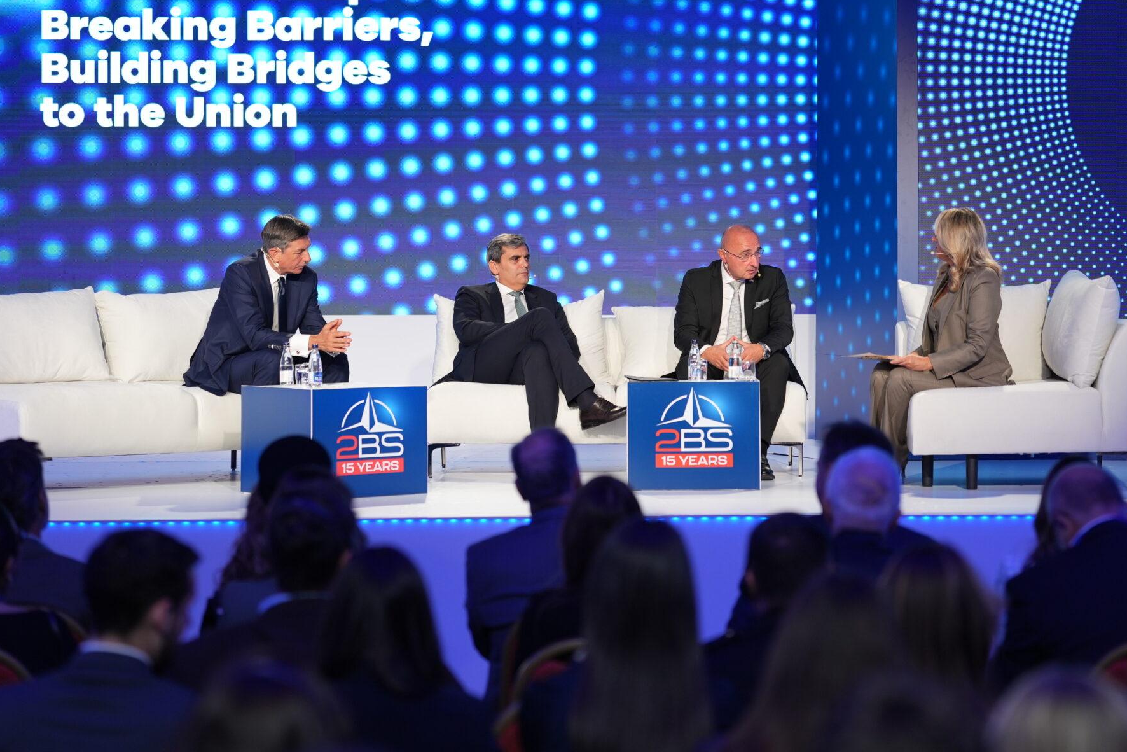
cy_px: 247
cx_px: 679
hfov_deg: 19.6
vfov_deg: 13.1
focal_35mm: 104
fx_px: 3256
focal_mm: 72
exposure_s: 1/250
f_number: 2
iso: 320
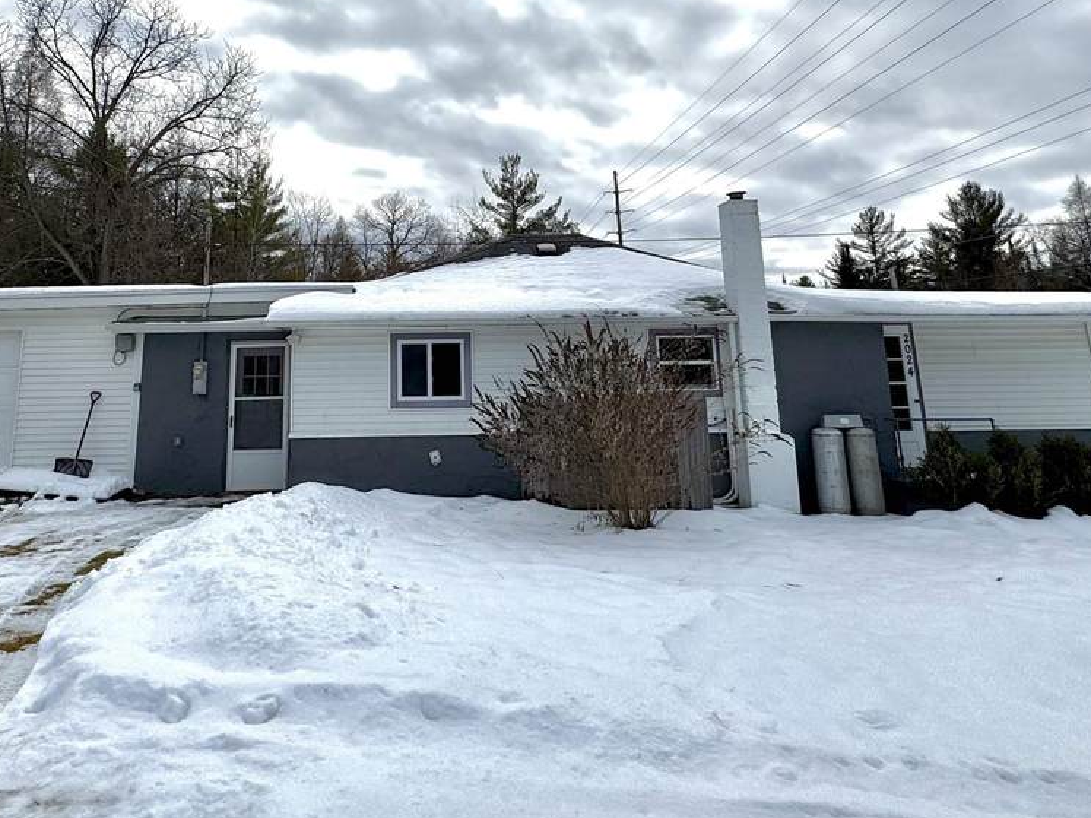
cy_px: 219
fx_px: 756
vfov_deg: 54.5
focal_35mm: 24
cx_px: 434
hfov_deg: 70.8
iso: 50
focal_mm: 2.22
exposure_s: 1/3906
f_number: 2.2
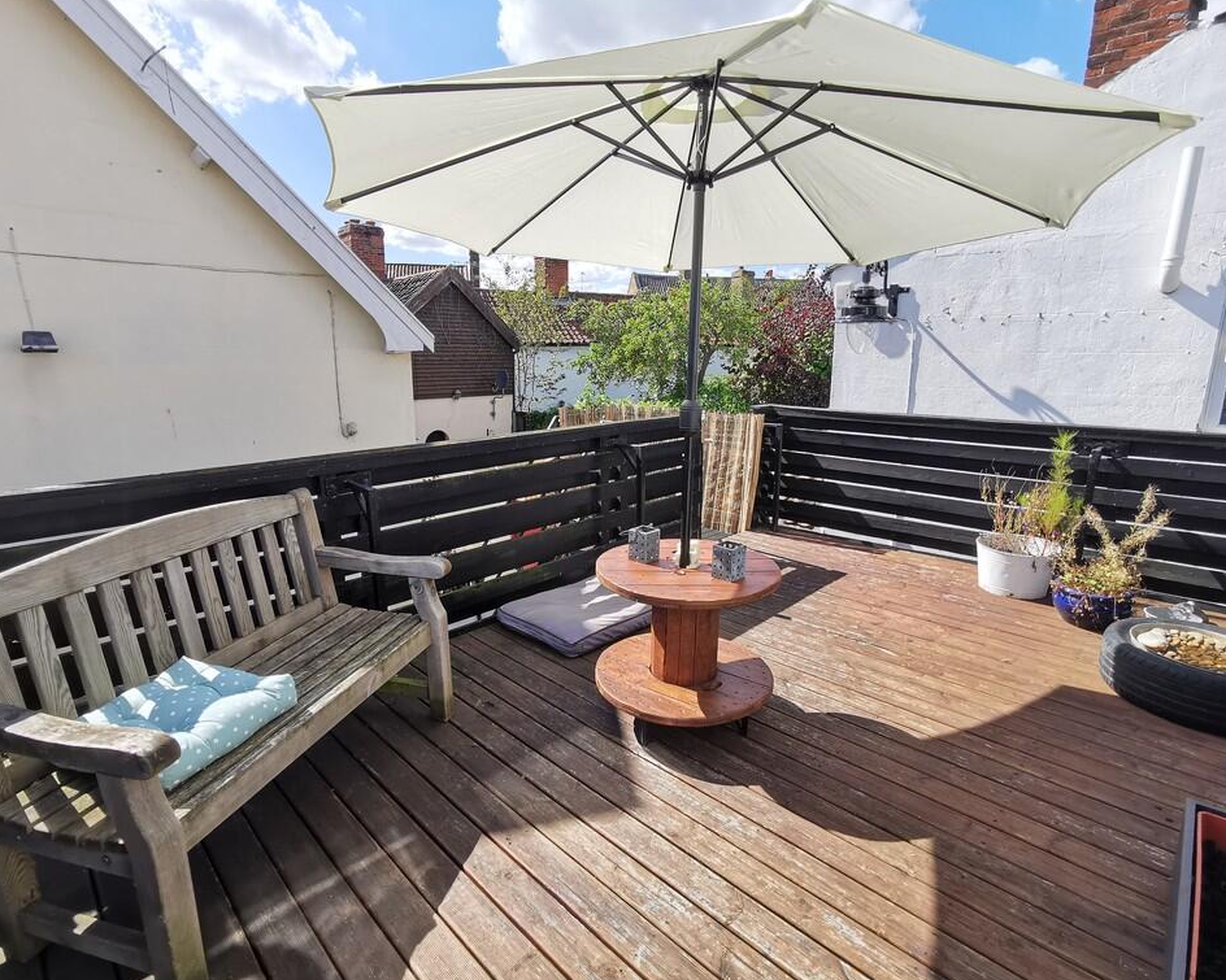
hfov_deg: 86.4
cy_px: 489
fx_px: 653
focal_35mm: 18
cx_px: 617
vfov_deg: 73.8
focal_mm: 2.26
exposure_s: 1/598
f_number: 2.2
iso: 50
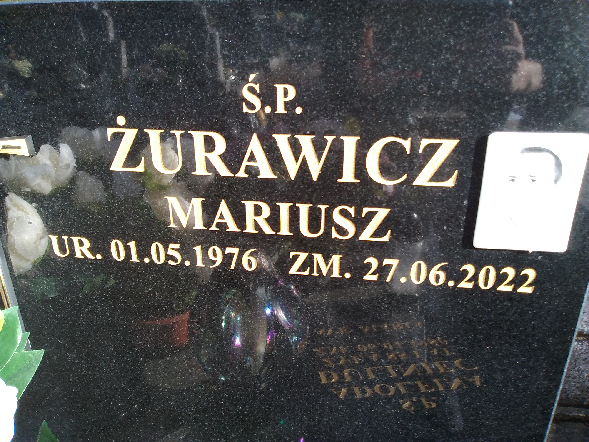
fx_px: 493
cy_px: 221
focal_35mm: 29
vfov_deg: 48.2
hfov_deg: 61.7
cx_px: 294
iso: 100
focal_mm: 2.39
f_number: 2.4
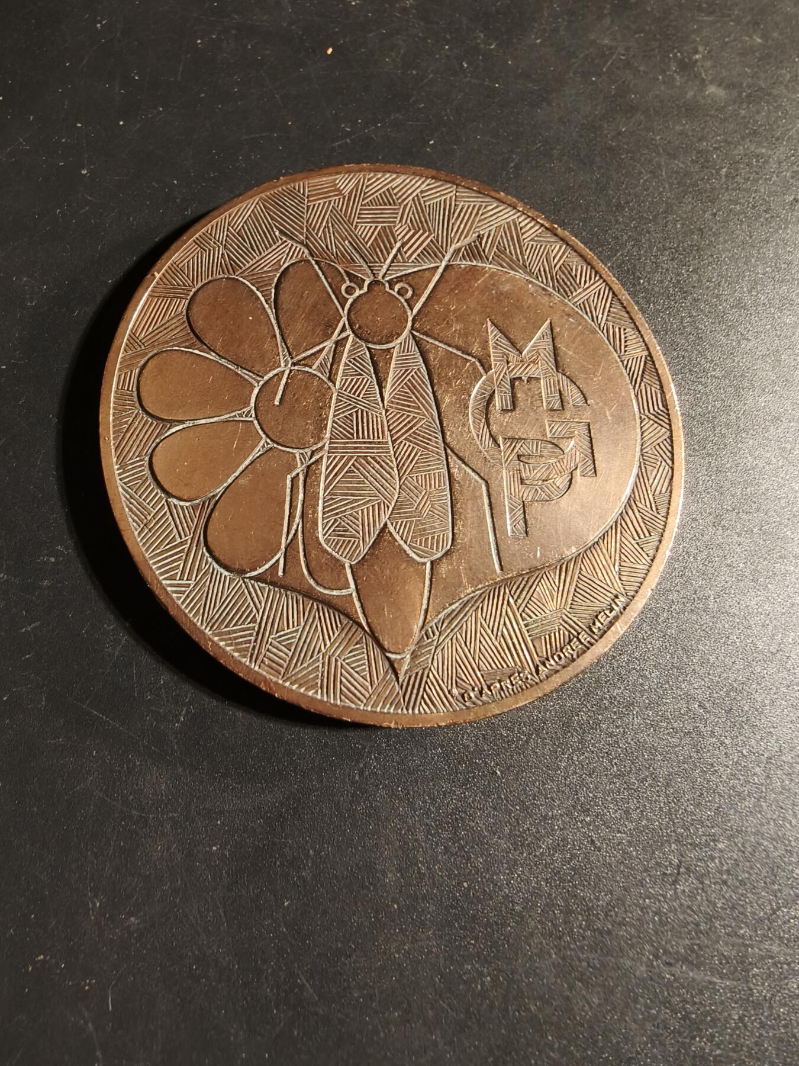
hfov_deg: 58.9
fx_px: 708
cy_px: 533
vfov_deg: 73.9
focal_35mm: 23
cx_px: 400
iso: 250
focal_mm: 2.32
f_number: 2
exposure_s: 1/100
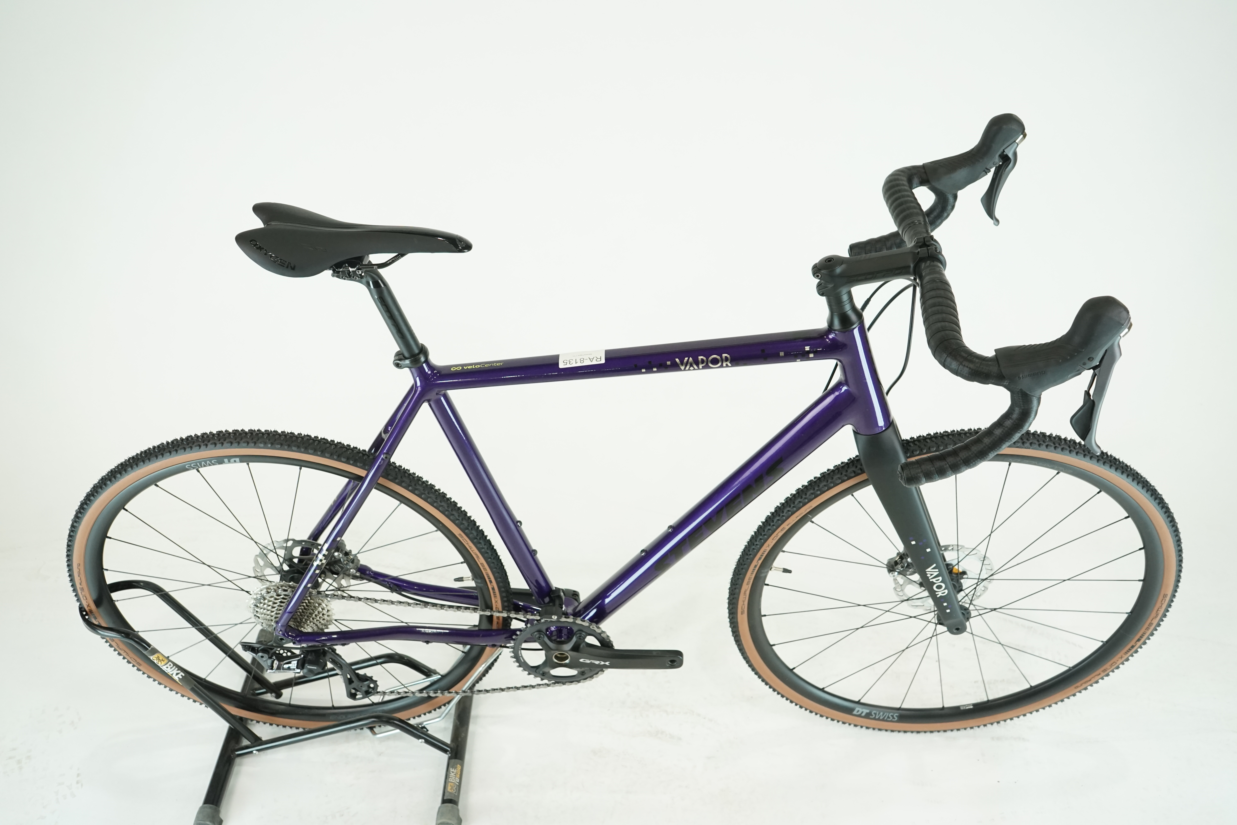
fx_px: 1065
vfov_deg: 42.3
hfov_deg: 60.3
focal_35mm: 31
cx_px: 618
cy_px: 412
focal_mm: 31
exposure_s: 1/200
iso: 1600
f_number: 5.6
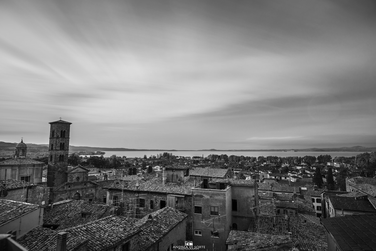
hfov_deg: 81.2
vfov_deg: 59.5
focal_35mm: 21
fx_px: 219
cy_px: 126
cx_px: 188
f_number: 8
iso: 100
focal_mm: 21
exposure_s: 306
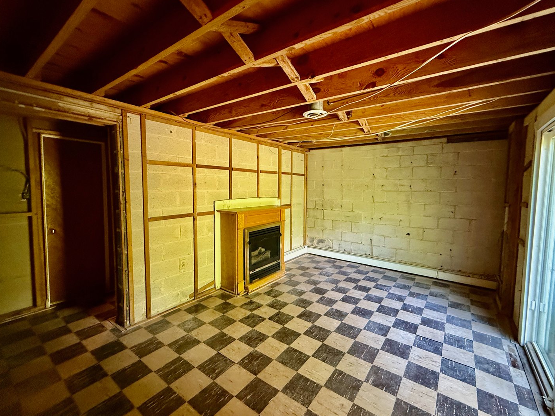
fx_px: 240
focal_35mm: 15
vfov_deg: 81.7
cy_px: 201
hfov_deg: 98.2
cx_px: 280
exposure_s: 1/60
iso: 640
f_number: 2.2
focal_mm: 2.22
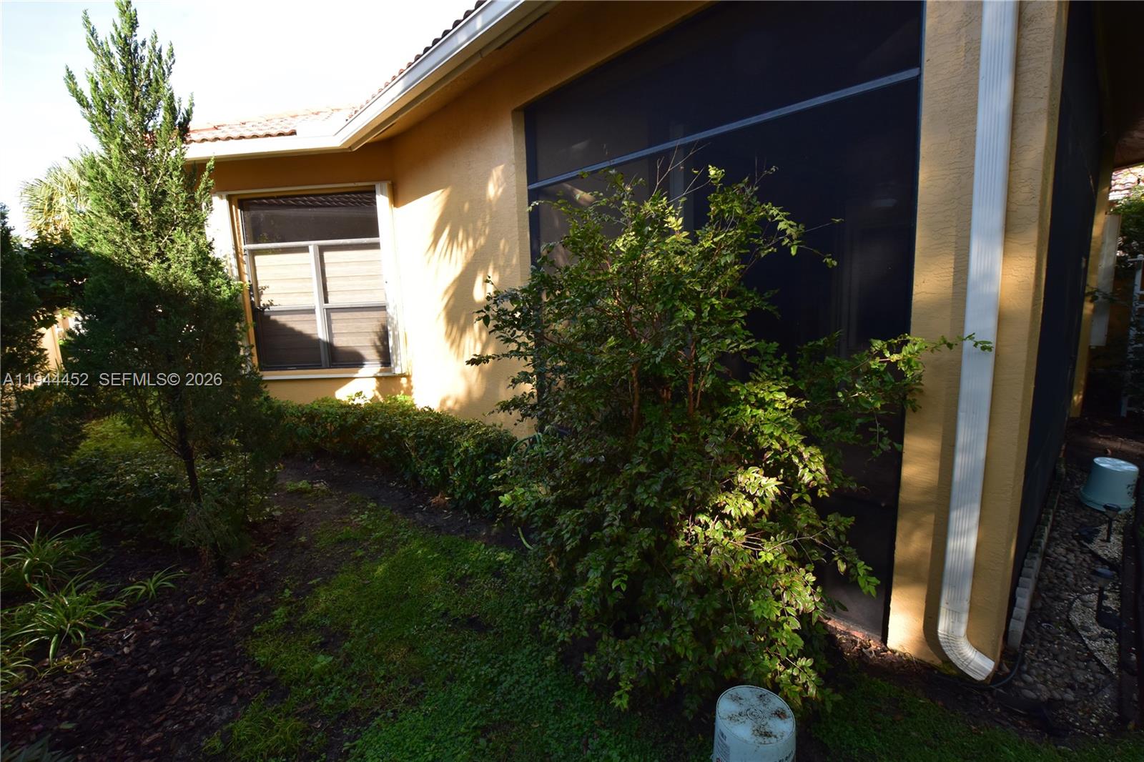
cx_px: 572
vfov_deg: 77.3
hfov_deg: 100.4
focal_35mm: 15
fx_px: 477
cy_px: 381
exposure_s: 1/125
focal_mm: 10
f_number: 9
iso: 400
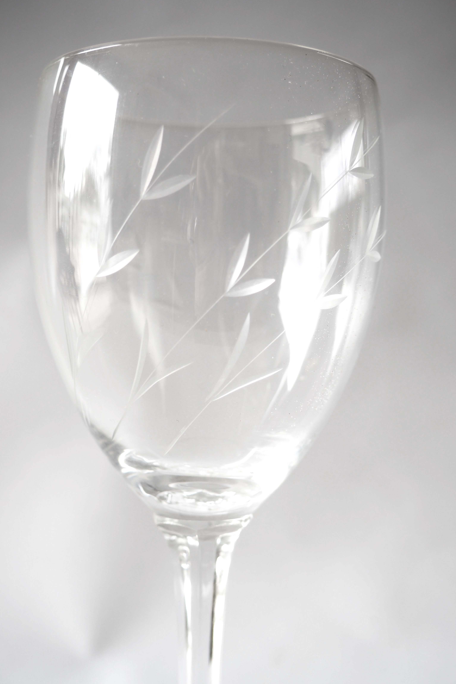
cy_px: 342
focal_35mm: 48
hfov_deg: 28.1
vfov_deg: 41.1
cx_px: 233
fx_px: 912
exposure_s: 1/60
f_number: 4.3
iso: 200
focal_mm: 23
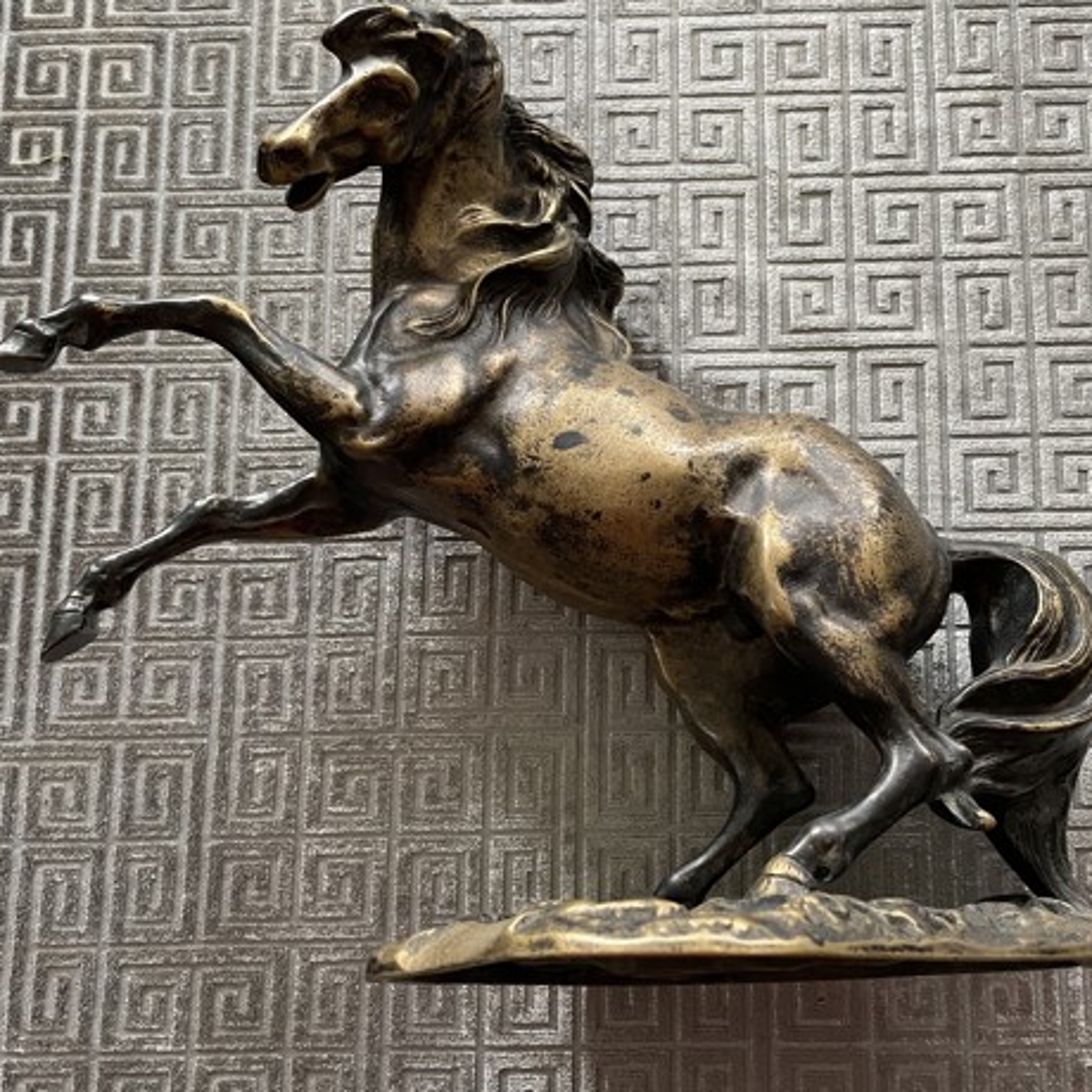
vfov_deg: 51.1
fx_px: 1142
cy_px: 563
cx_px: 567
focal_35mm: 32
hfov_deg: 51.1
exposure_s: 1/60
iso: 200
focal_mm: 4.2
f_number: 1.6
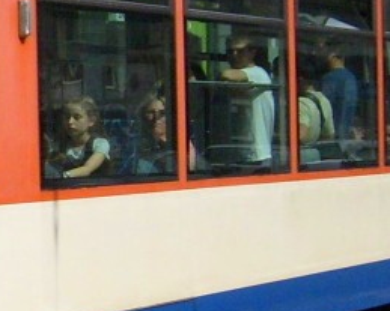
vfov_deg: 11.4
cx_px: -65
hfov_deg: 13.9
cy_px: 80
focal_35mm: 135
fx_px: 1558
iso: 80
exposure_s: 1/350
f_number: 7.1
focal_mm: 5.8
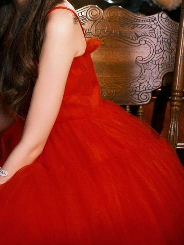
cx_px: 29
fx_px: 808
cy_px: 103
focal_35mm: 114
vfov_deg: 17.3
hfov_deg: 12.9
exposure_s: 1/200
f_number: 2.2
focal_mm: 35
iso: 1250
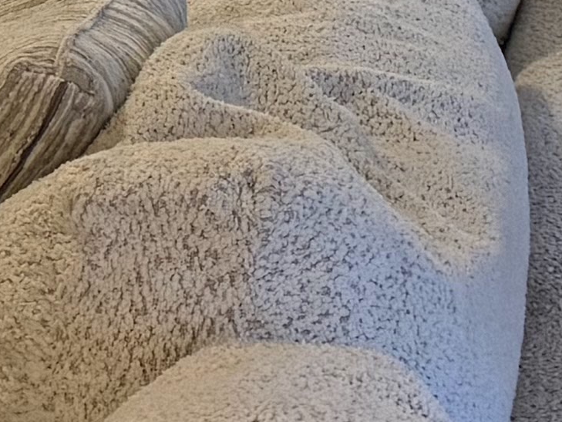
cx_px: -556
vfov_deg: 7.6
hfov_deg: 9.8
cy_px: -362
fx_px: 3053
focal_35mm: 188
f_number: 1.78
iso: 320
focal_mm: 6.76
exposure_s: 1/60
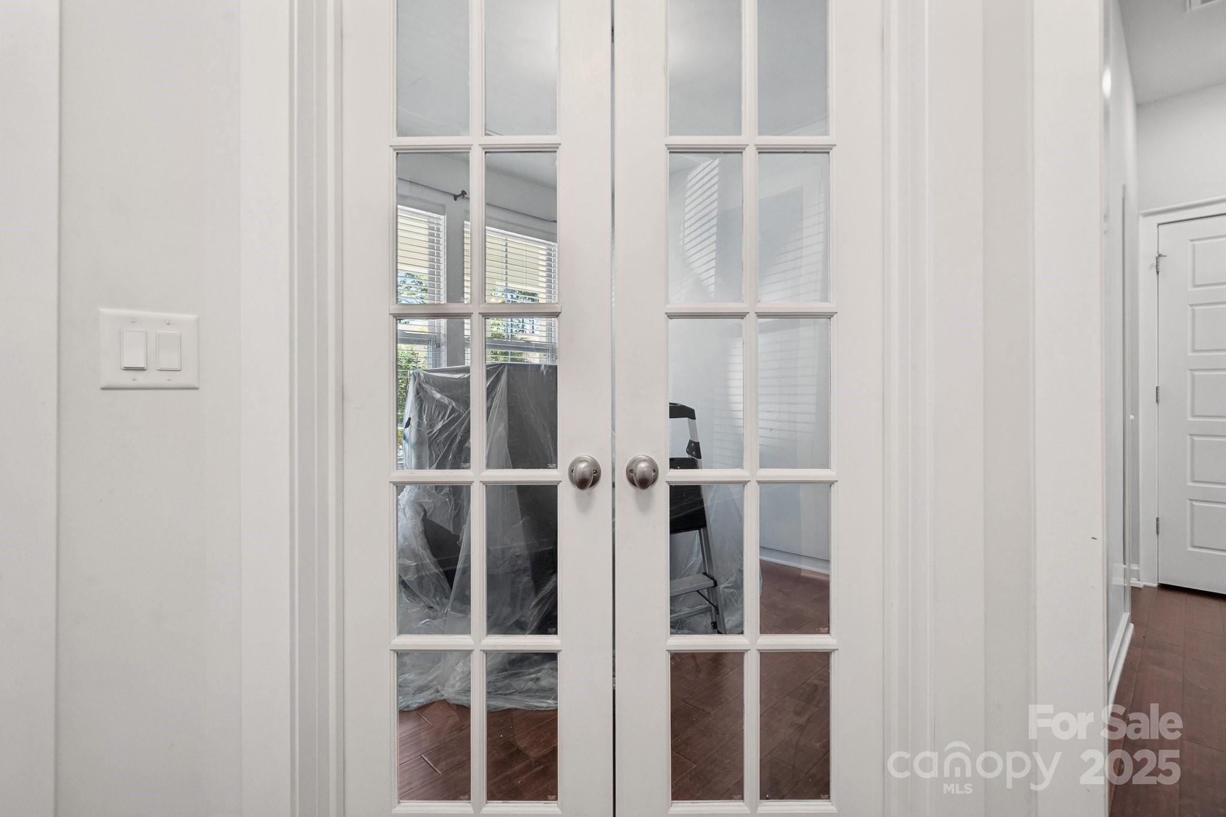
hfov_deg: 96.7
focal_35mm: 16
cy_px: 408
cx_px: 613
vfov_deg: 73.7
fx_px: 545
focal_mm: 16
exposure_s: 1/15
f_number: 7.1
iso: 160
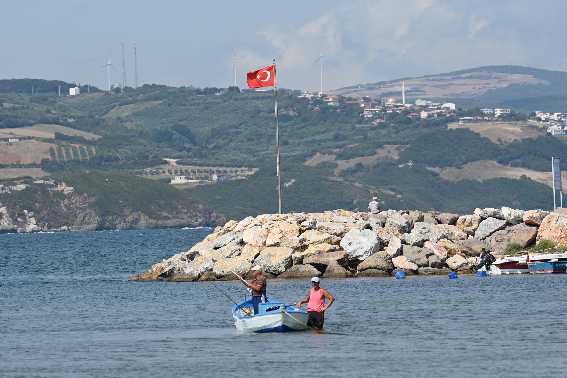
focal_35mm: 277
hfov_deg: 7.4
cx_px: 284
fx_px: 4361
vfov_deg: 5.0
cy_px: 189
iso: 100
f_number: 7.1
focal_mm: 185
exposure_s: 1/800
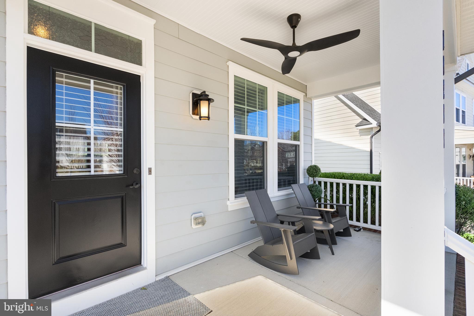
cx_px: 237
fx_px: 211
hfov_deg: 96.7
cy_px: 158
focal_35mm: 16
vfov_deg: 73.8
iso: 1600
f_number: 8
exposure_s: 1/500
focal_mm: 16
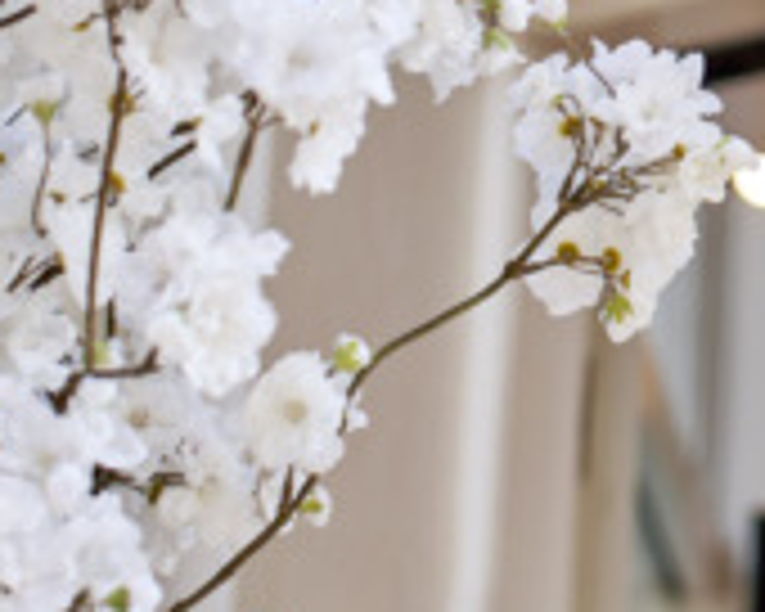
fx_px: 4257
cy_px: -144
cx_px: 1192
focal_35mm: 188
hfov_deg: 9.9
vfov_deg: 8.1
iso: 100
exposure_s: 1/100
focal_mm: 50
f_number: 3.5
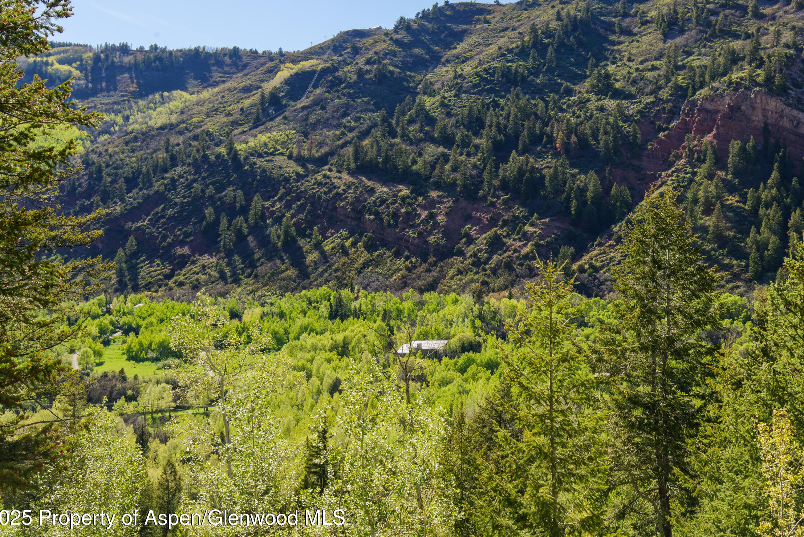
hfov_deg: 45.9
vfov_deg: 31.7
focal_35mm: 42
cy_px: 187
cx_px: 515
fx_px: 938
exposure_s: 1/60
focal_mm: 31
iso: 64
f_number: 9
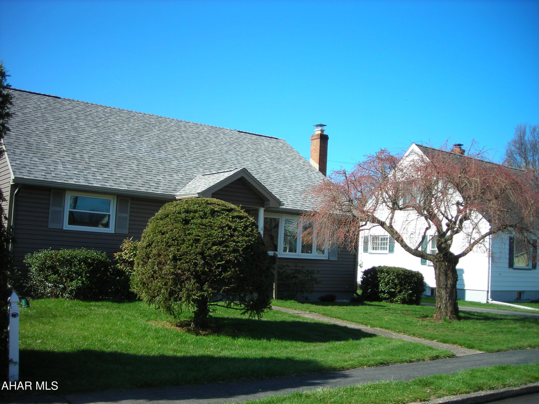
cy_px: 202
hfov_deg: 49.0
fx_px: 592
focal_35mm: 38
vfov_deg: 37.7
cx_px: 270
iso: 50
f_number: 3.2
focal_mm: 6.3
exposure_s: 1/472
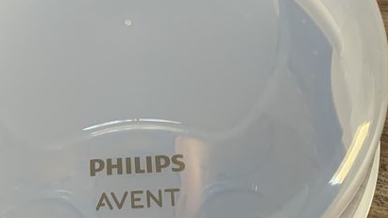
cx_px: 133
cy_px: 76
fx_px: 710
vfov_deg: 17.4
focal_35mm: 69
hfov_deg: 30.4
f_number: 1.8
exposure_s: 1/60
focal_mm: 4.25
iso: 160
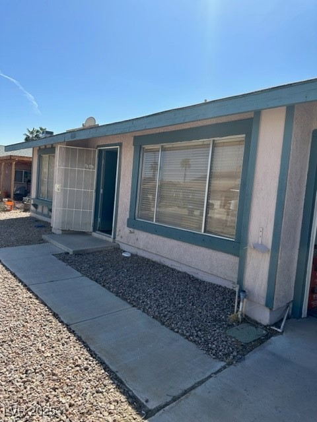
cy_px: 211
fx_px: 293
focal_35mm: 24
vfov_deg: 71.6
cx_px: 158
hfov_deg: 56.8
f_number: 1.78
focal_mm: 6.86
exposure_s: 1/3717
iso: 80
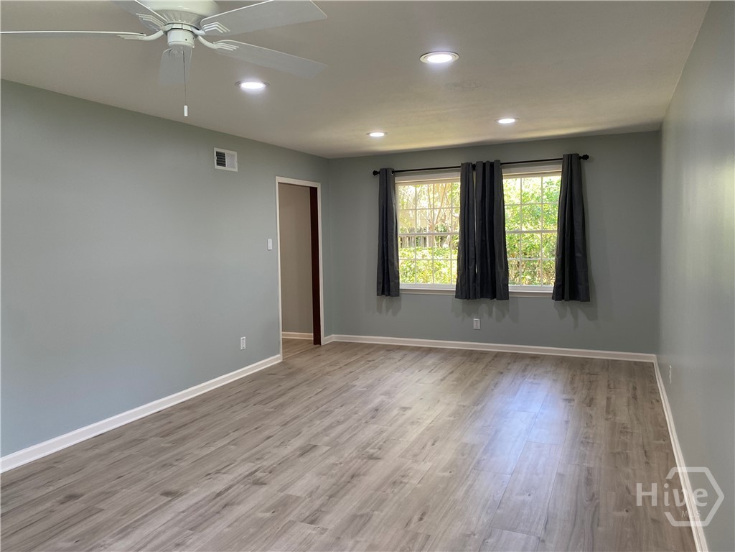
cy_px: 276
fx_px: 552
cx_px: 368
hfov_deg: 67.3
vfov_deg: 53.1
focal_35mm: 26
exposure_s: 1/120
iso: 125
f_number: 1.8
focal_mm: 4.25
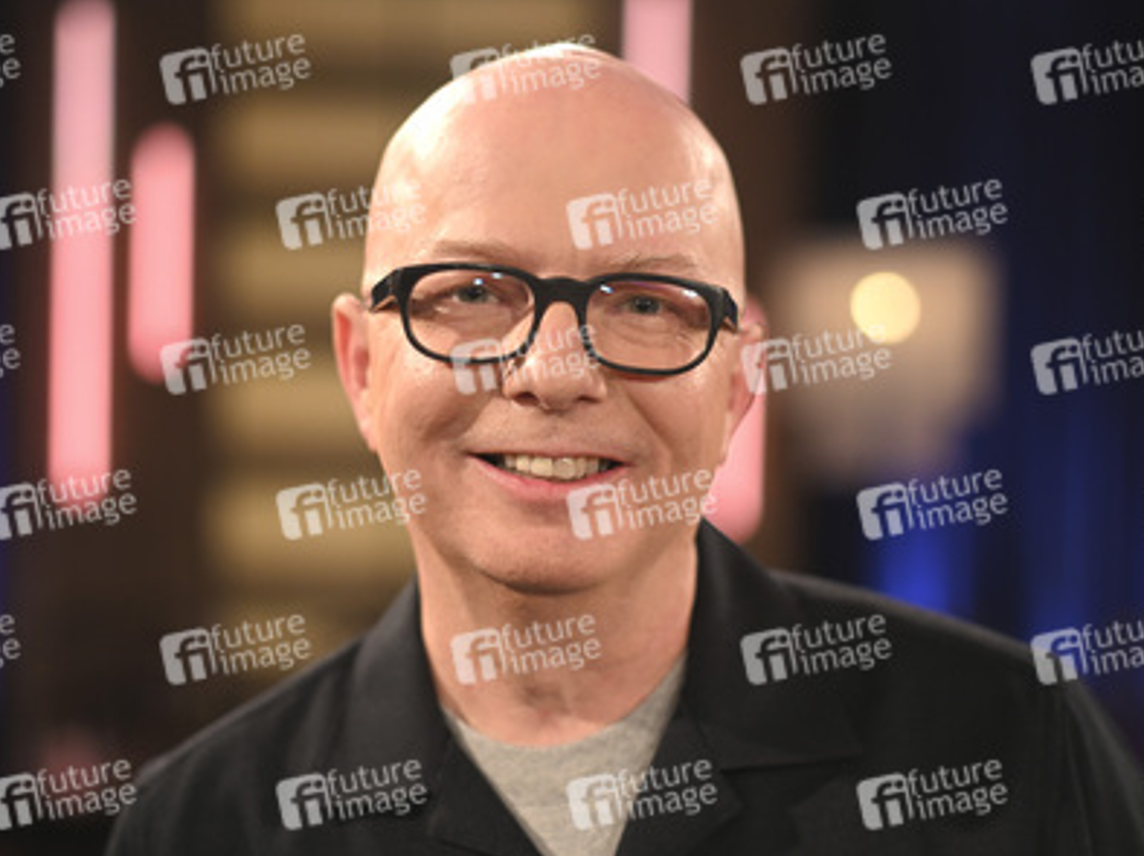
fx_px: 1817
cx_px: 565
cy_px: 432
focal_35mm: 55
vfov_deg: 26.5
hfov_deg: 35.0
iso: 1000
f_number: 1.8
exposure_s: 1/320
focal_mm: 50
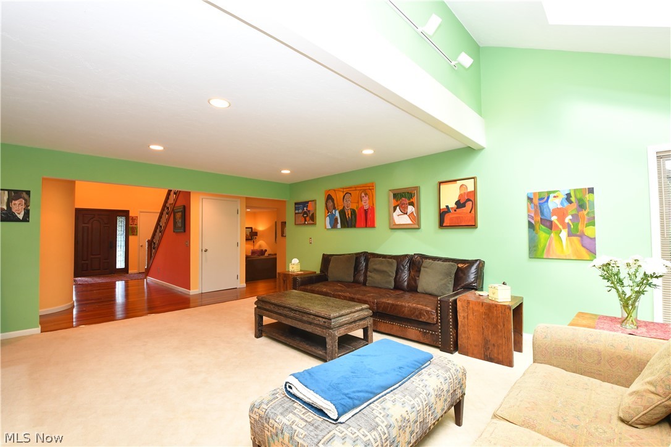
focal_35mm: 15
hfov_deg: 100.4
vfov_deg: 77.3
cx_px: 336
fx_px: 280
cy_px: 224
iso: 1000
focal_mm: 10
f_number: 8
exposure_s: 1/30
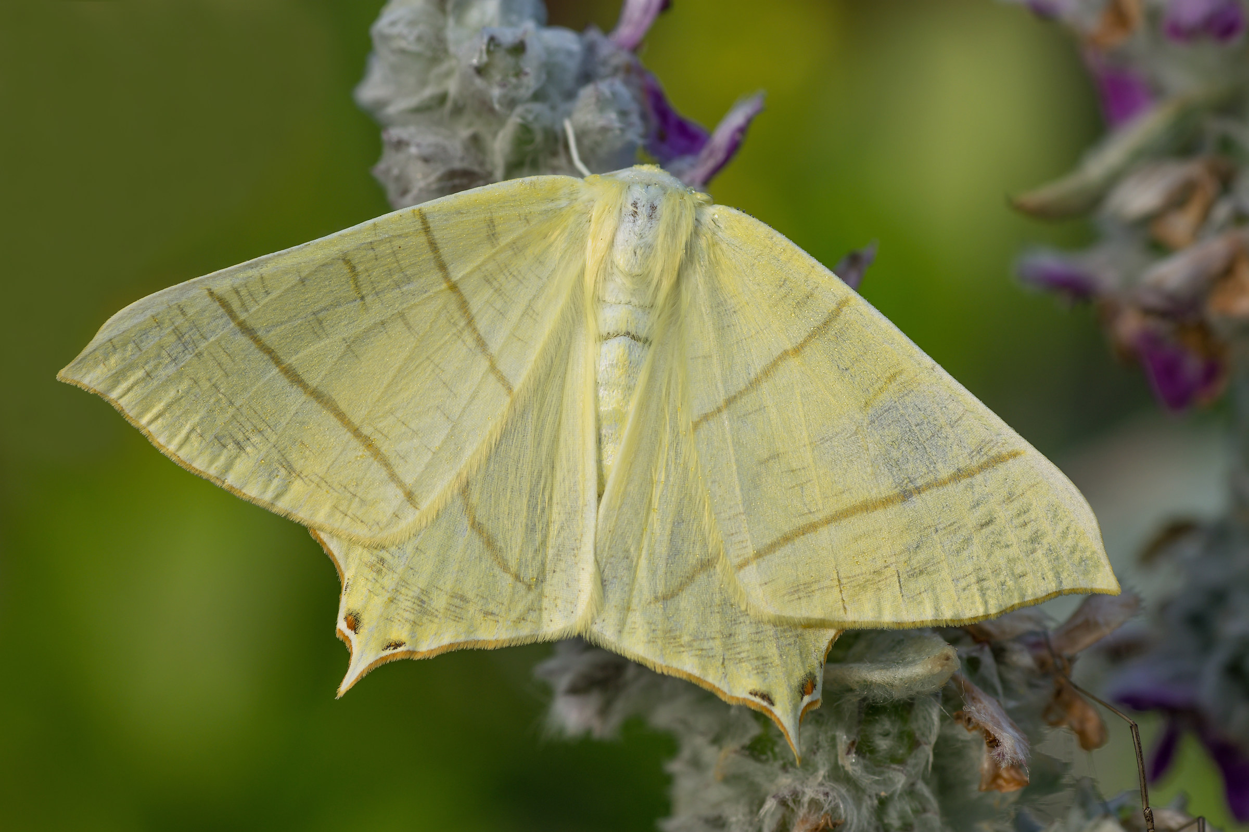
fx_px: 4683
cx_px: 624
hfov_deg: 15.2
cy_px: 416
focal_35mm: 135
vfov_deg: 10.2
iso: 125
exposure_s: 1/125
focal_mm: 90
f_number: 9
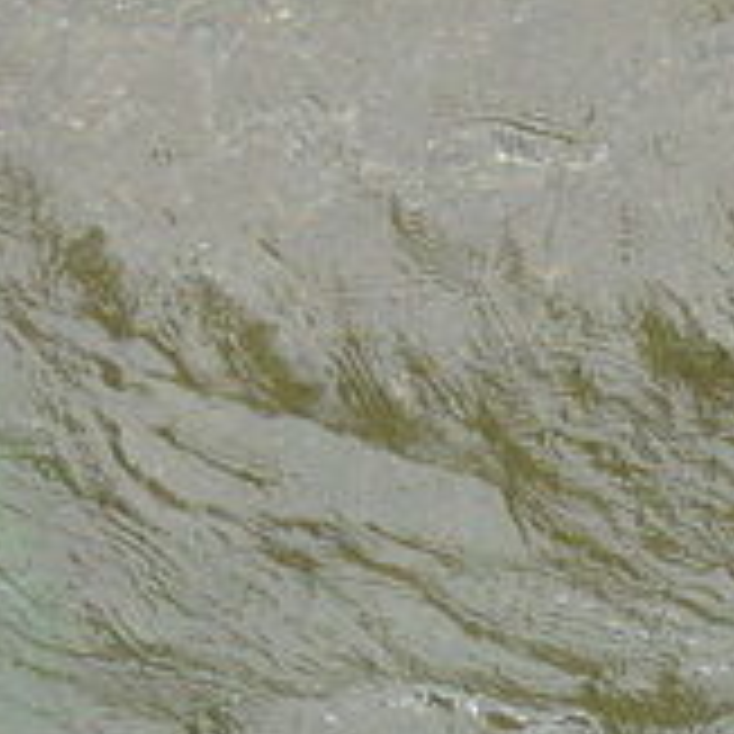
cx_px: 1536
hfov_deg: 4.2
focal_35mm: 411
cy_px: 997
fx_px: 9856
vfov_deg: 4.2
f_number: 5.6
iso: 400
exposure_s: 1/320
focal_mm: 75
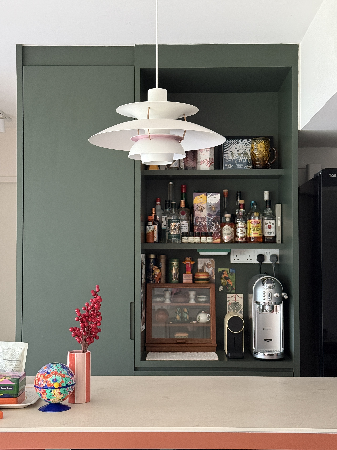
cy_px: 235
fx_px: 662
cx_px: 171
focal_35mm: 51
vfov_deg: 37.5
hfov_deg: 28.6
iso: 320
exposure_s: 1/40
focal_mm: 6.76
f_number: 1.78
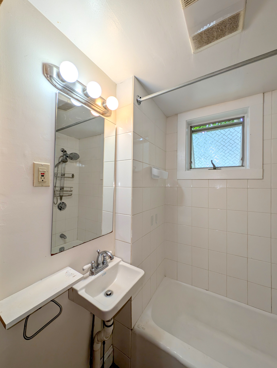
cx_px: 138
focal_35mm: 12
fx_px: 128
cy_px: 184
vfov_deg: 110.5
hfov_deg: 94.6
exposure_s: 1/120
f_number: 1.95
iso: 45
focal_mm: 2.23
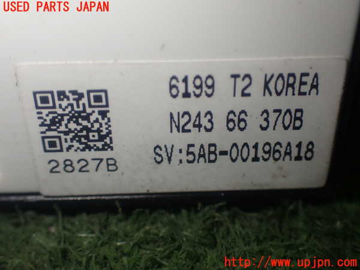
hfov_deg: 40.4
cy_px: 135
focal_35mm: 47
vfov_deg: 30.9
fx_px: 489
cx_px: 180
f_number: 3.1
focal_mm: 8.4
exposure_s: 1/100
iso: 100
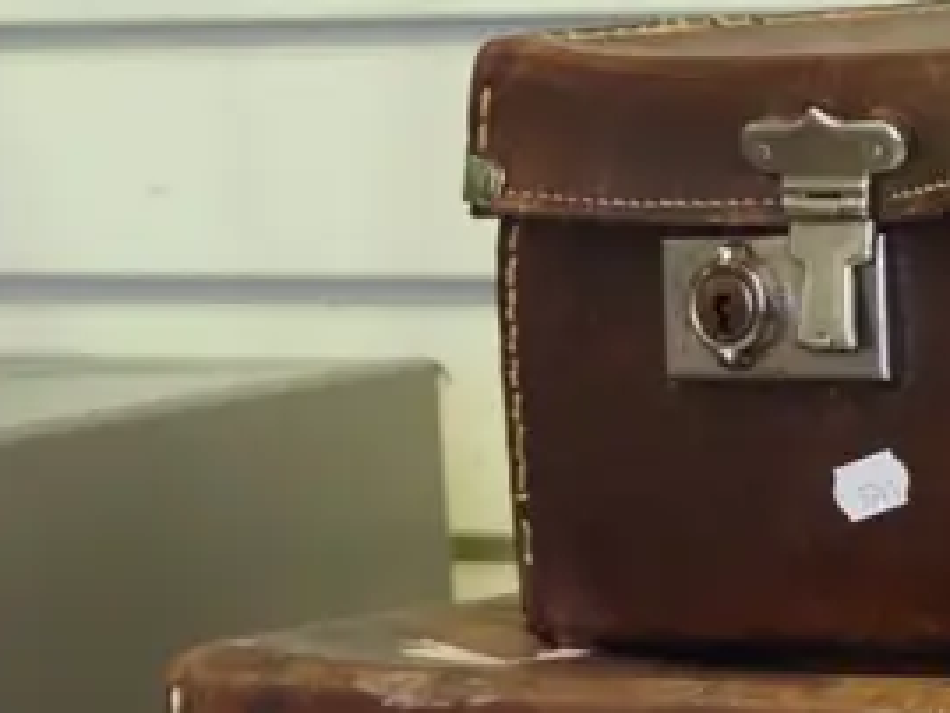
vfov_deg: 7.8
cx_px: 1791
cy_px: 621
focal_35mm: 190
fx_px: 5217
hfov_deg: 9.8
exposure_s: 1/125
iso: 2500
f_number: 5.6
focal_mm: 25
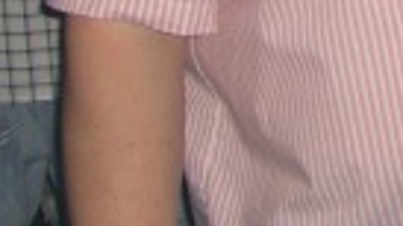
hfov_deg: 9.5
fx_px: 2350
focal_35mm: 220
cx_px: 624
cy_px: -373
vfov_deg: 5.3
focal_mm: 9.5
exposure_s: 1/60
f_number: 3.1
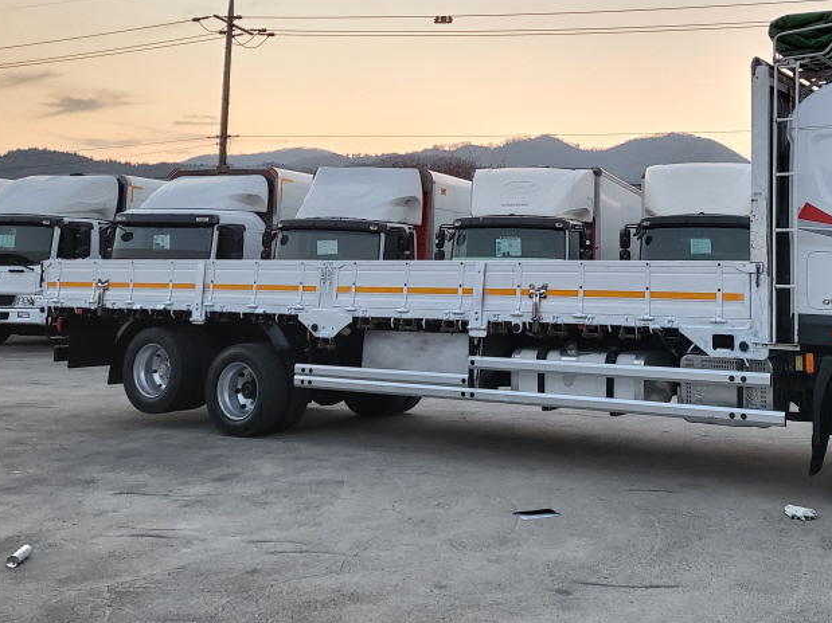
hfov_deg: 43.8
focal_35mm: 42
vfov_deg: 33.8
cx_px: 591
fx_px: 1009
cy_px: 173
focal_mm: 4.25
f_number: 1.8
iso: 320
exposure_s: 1/120
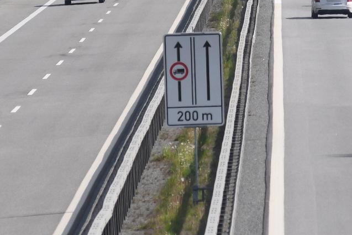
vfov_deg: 1.5
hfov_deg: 2.3
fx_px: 8841
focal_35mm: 904
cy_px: -43
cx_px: 274
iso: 320
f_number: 6.3
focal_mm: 200
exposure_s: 1/2500
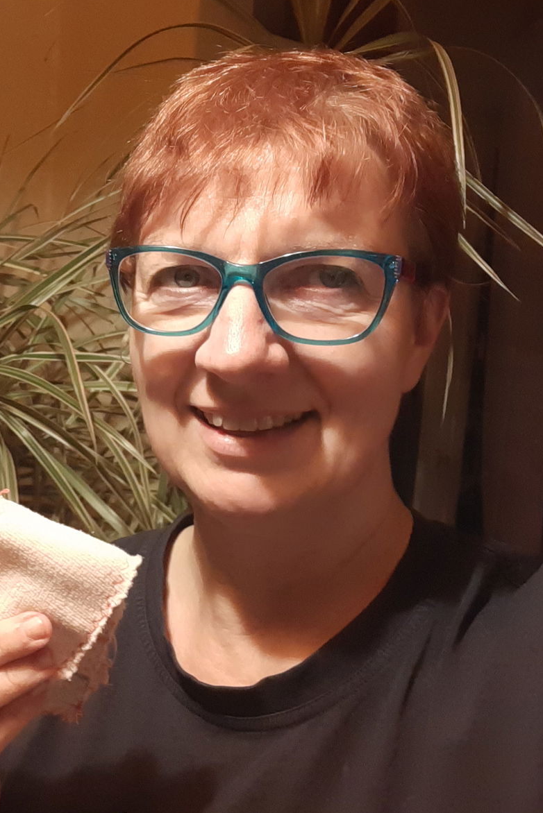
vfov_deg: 44.5
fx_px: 995
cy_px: 401
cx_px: 33
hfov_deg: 29.0
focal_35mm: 44
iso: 400
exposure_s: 1/25
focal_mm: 3.75
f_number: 2
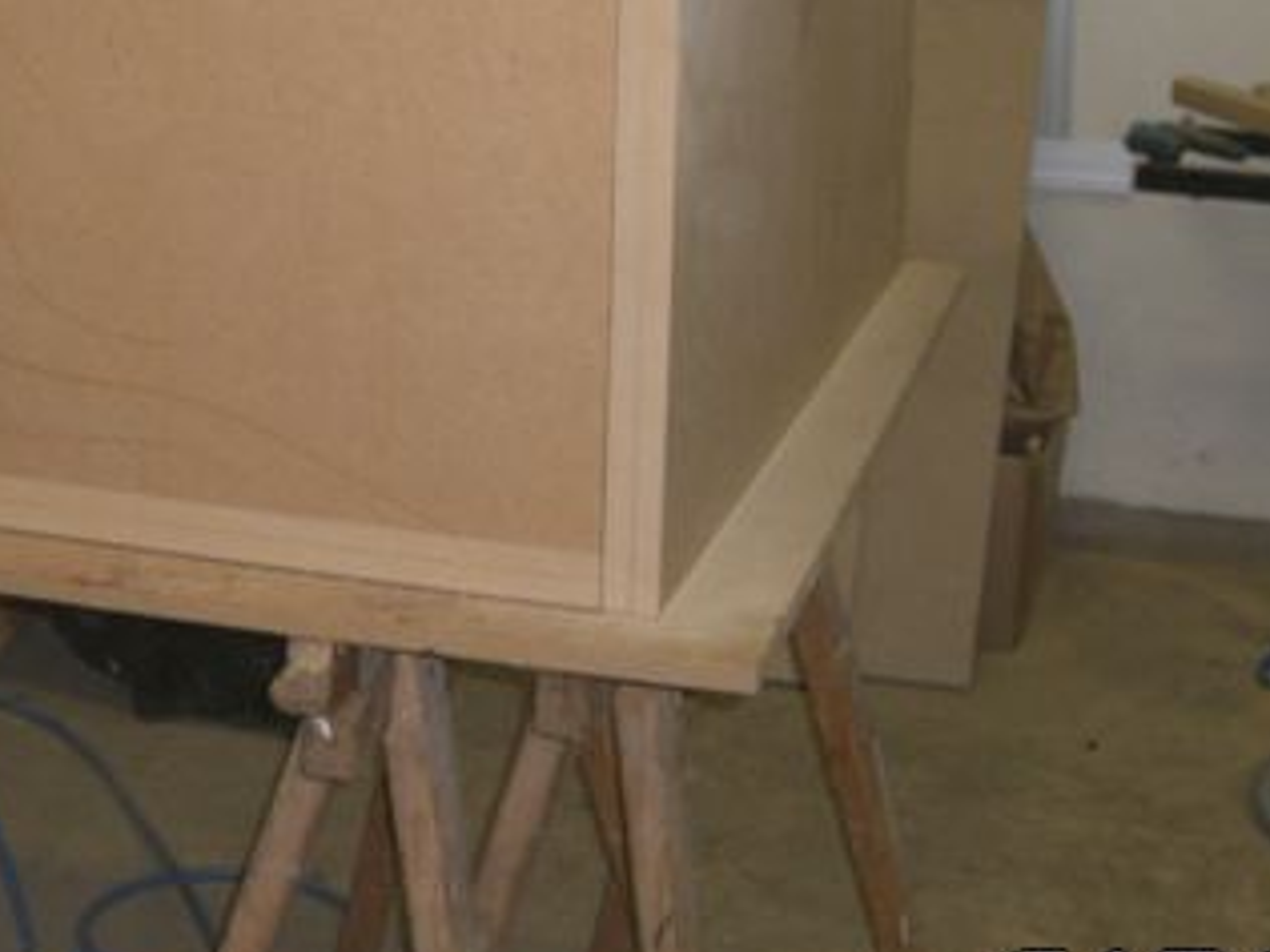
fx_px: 2825
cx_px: 402
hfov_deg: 25.2
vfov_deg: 18.7
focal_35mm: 77
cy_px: 48
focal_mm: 6.2
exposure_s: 1/60
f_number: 2.7
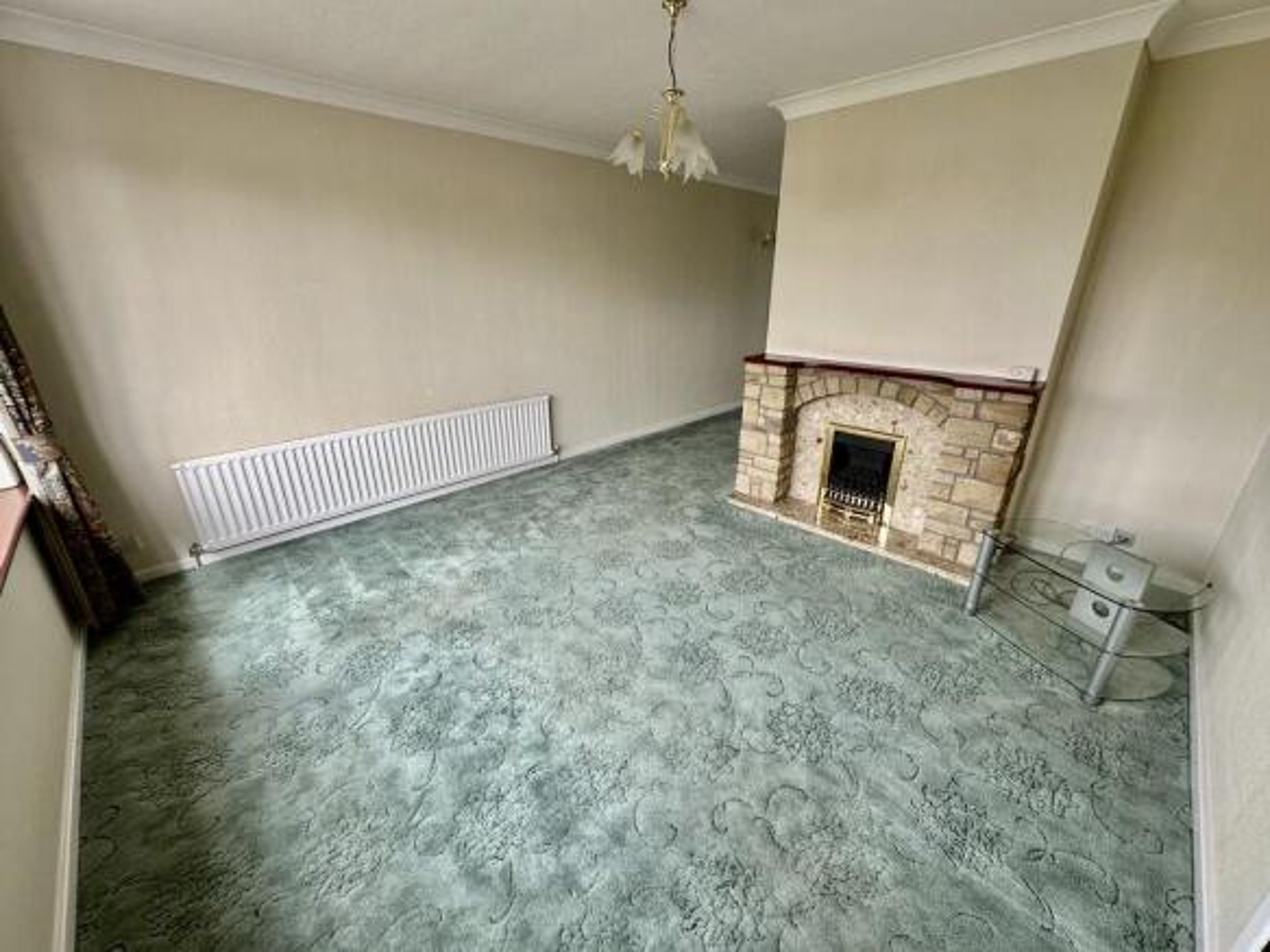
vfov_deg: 85.7
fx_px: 514
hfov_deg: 102.1
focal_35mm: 14
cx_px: 635
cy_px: 476
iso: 64
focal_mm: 2.22
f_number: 2.2
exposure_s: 1/99
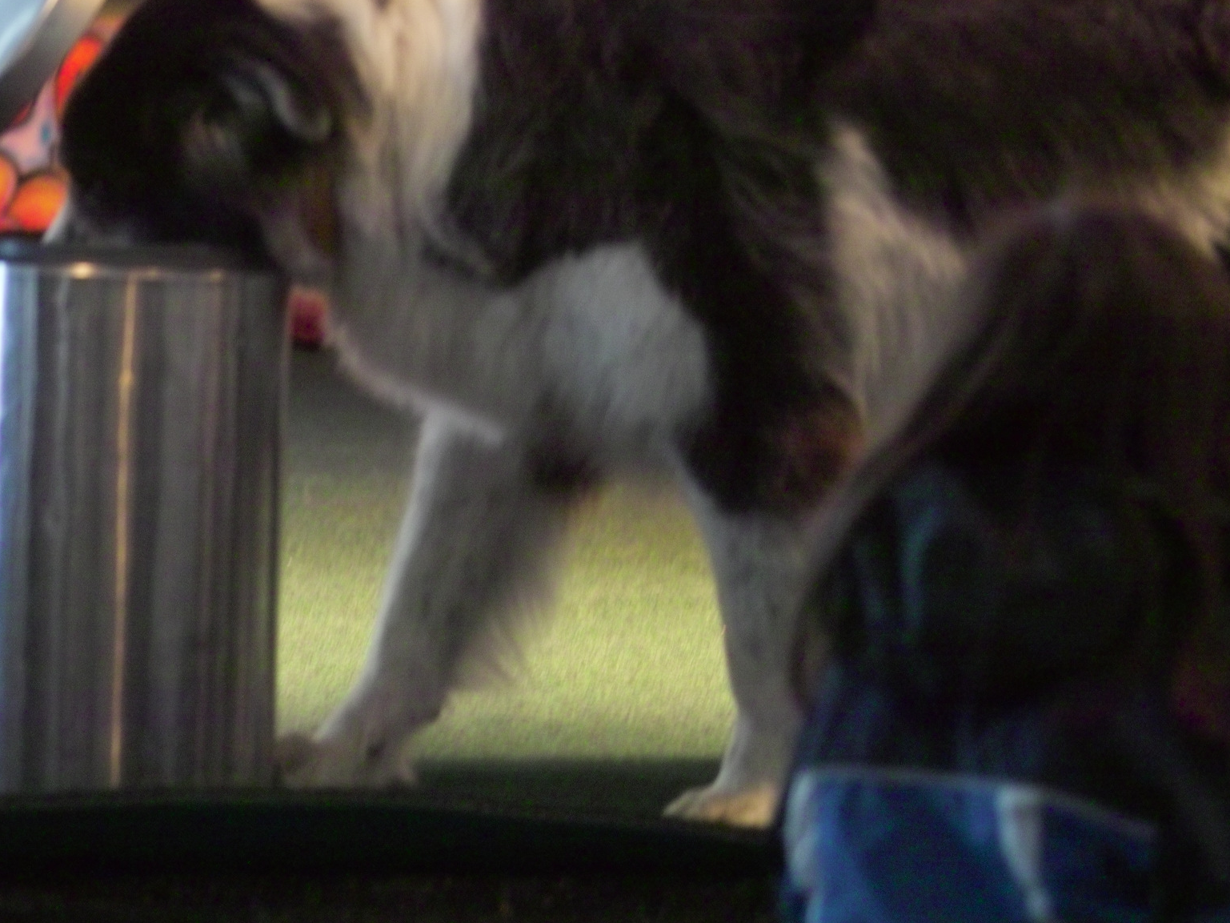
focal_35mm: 254
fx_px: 9026
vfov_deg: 5.9
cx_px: 347
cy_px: 397
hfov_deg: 7.8
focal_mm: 105
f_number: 2.8
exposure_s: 1/45
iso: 400
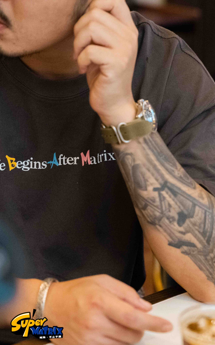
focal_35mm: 105
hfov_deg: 12.4
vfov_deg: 19.8
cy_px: 174
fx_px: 984
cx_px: 37
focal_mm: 68
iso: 12800
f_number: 3.2
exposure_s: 1/60
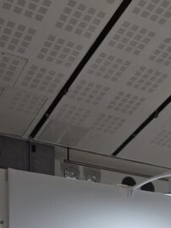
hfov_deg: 18.7
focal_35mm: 76
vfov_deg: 23.0
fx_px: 501
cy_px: 293
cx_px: 179
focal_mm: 5.4
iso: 40
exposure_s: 1/100
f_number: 1.8
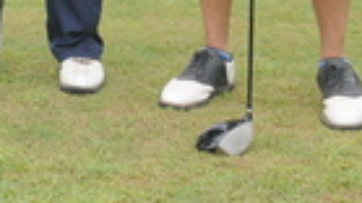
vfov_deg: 6.8
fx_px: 1624
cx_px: -18
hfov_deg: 12.5
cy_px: -290
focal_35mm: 169
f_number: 4
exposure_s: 1/500
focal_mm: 25
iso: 200
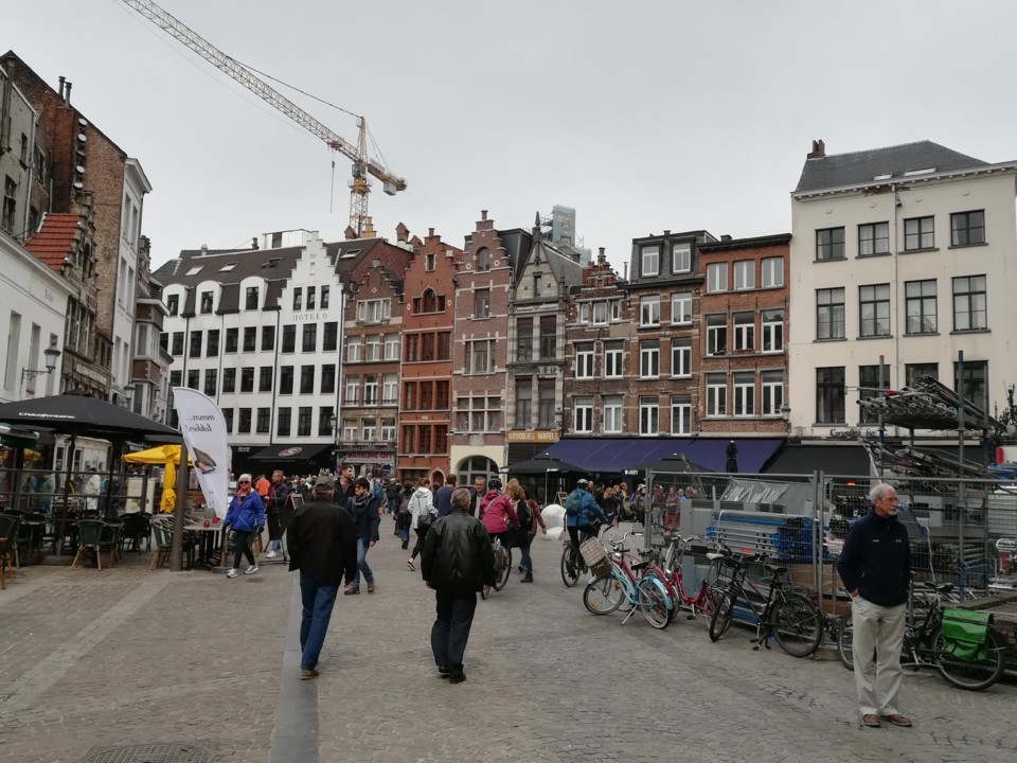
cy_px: 382
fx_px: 881
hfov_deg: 60.0
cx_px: 508
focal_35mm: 30
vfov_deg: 46.8
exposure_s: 1/877
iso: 50
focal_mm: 3.83
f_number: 2.2
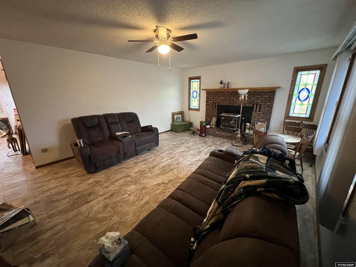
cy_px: 134
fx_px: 134
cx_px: 178
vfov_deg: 89.9
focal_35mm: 13
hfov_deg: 106.2
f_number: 1.8
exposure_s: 1/40
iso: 800
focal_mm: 1.57
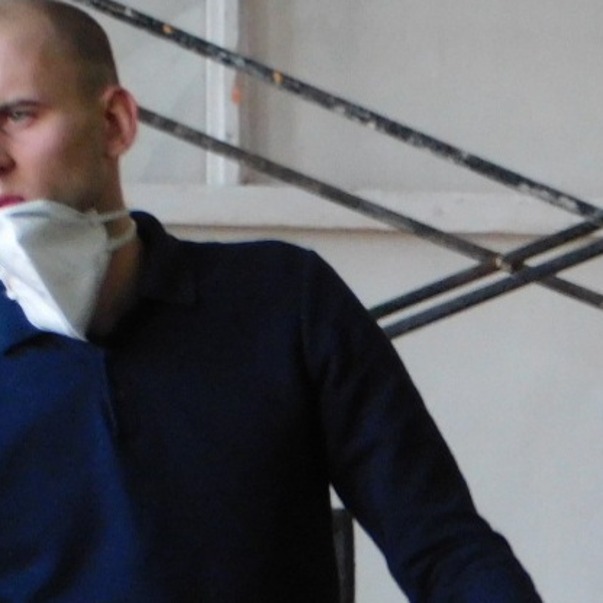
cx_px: 158
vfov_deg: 7.7
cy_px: 267
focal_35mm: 228
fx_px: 4493
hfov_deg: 7.7
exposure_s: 1/30
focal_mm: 23.7
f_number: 5
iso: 450
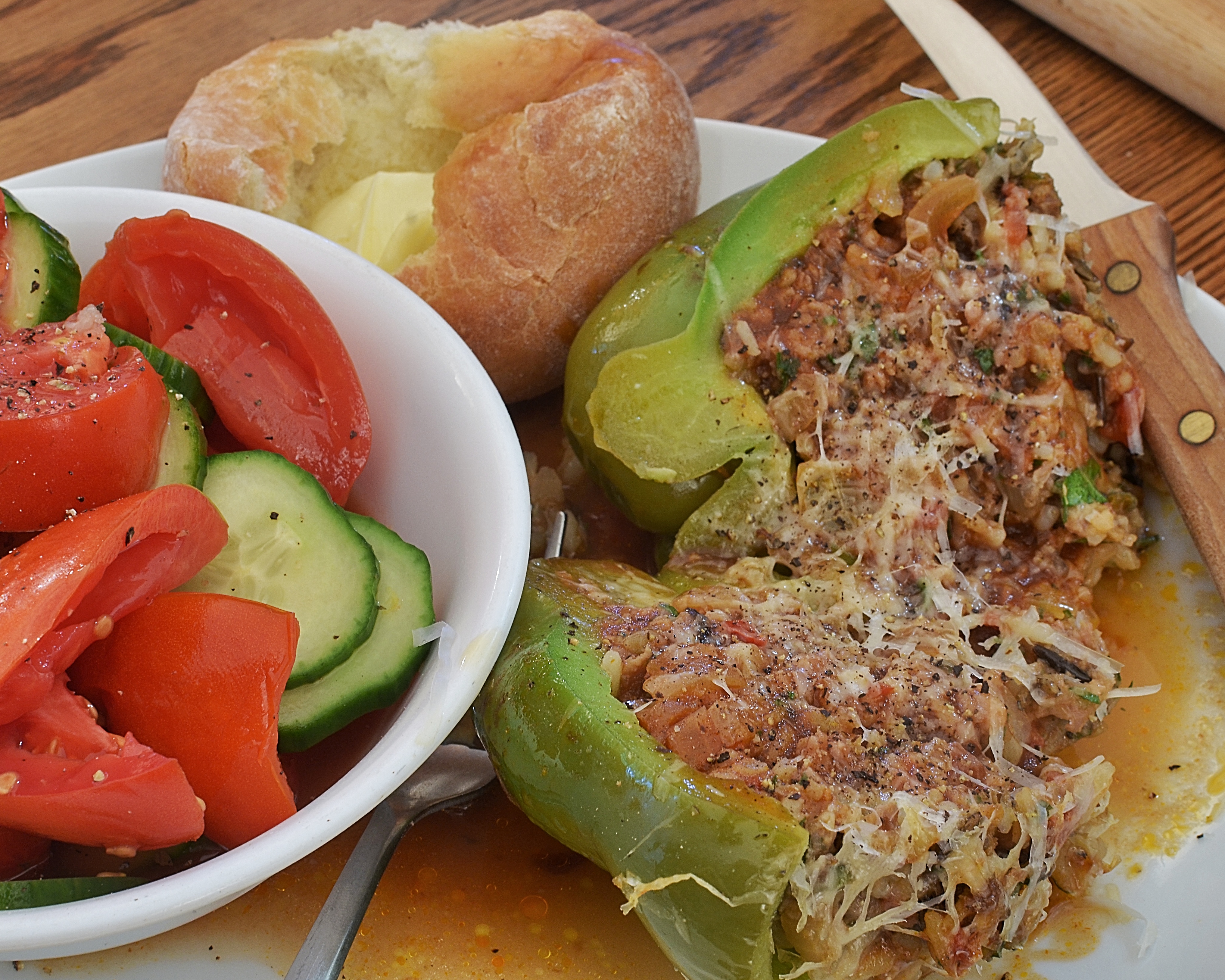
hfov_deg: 31.7
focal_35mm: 60
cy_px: 490
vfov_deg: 25.6
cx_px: 585
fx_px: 2160
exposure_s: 1/5
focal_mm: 35
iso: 250
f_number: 11
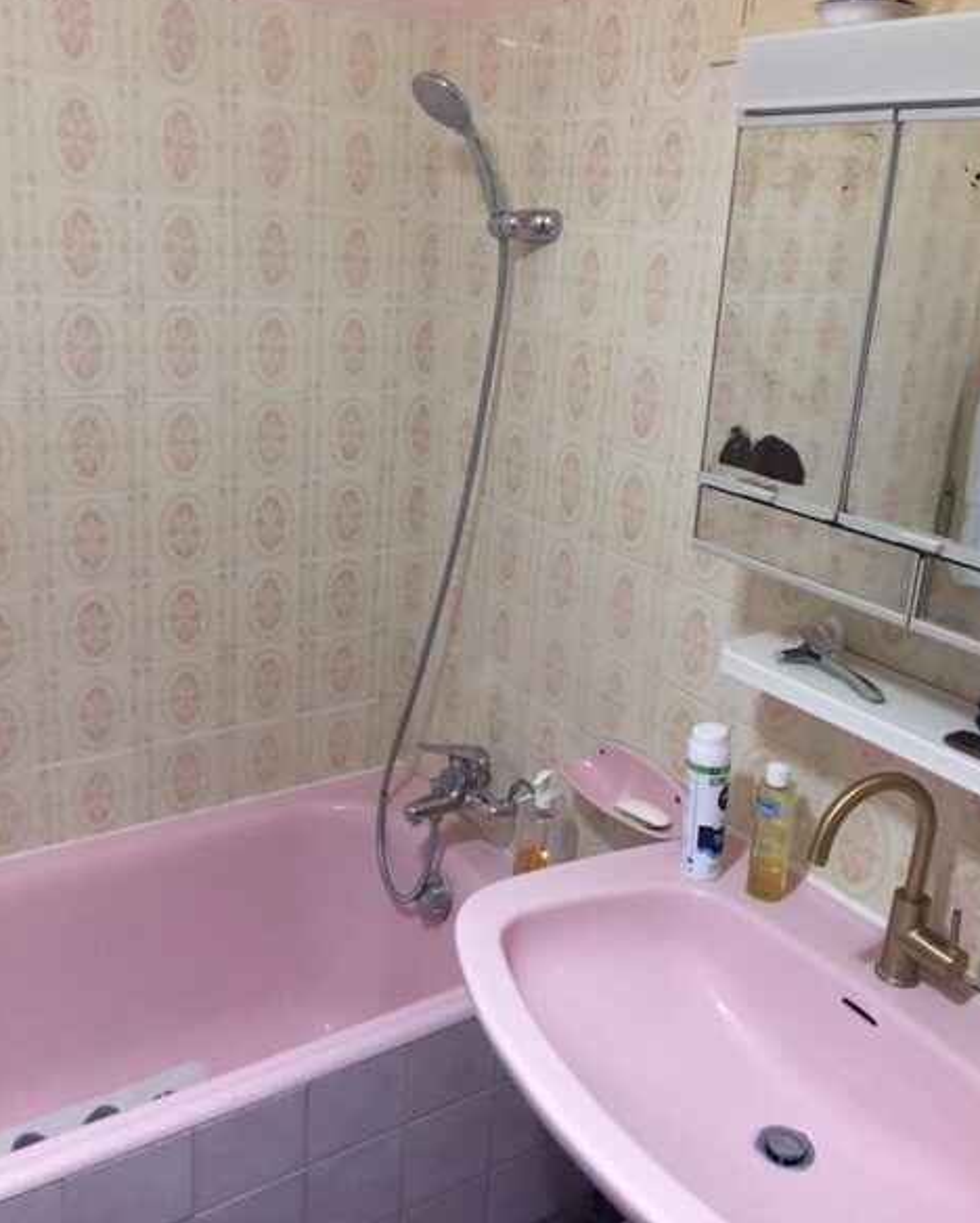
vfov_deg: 57.1
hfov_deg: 47.2
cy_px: 555
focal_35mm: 31
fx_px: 1123
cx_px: 496
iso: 250
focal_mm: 4.15
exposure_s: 1/25
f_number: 2.2
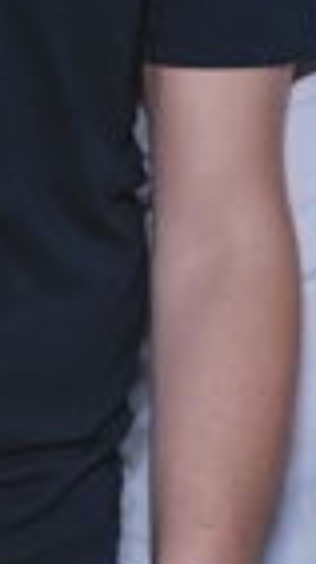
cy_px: -54
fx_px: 2973
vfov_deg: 10.7
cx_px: 532
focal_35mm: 199
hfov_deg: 6.0
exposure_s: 1/250
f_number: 2.5
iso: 2500
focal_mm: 24
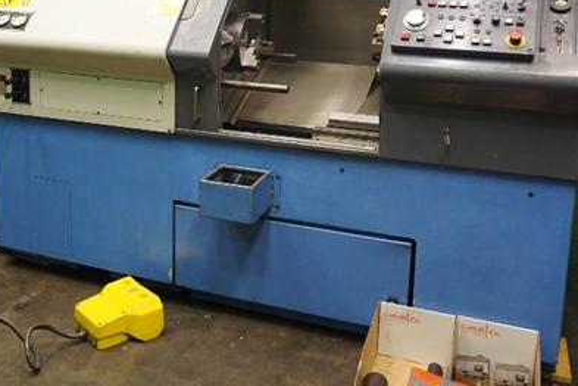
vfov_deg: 29.8
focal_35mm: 44
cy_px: 80
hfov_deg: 44.1
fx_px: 706
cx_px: 215
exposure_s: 1/160
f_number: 4
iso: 1600
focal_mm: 16
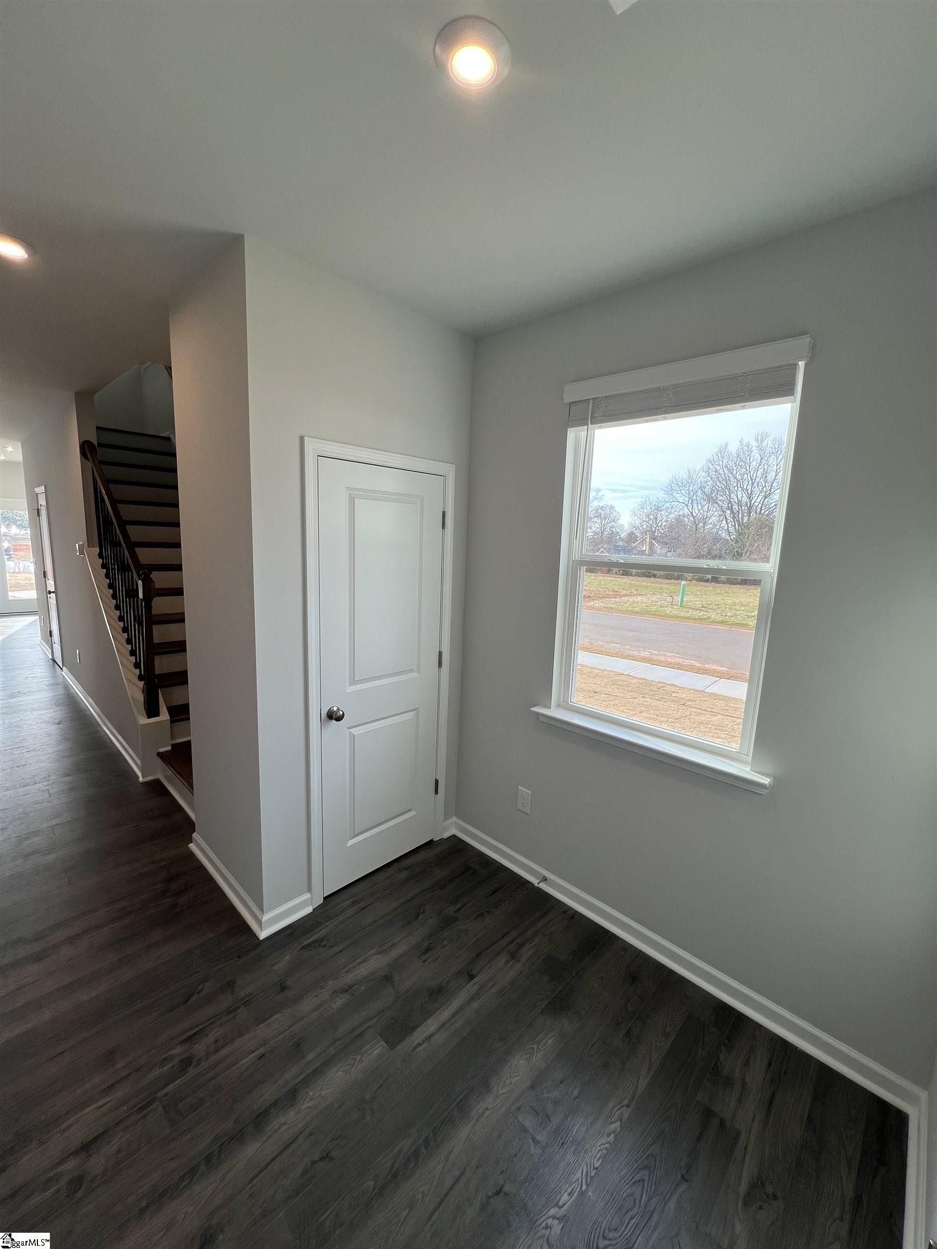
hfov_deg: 89.9
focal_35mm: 13
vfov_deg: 106.2
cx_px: 468
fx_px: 469
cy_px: 624
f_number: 1.8
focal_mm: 1.57
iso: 32
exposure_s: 1/195
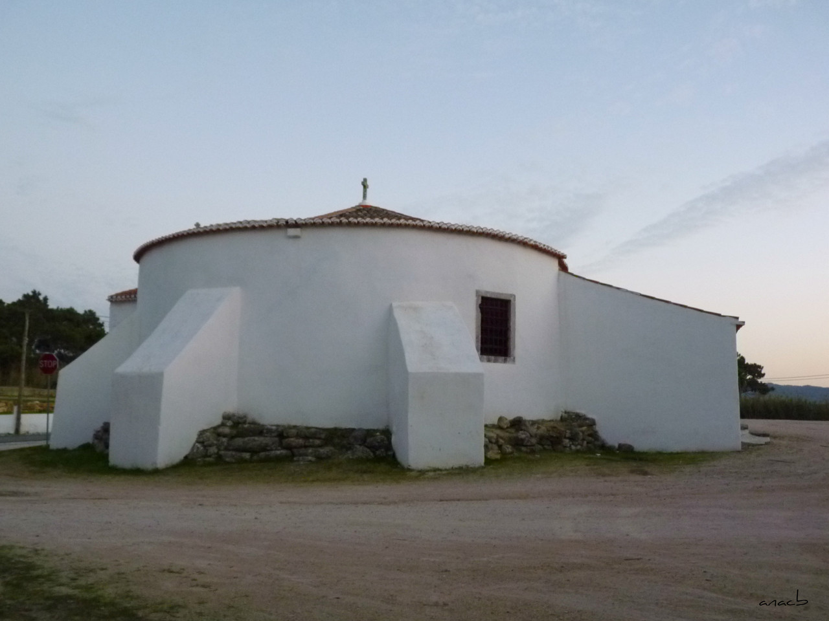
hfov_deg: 65.3
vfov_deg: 51.4
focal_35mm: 27
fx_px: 647
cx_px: 414
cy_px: 310
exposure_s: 1/25
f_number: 2.8
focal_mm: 4.8
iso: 400
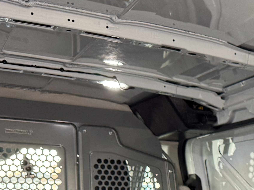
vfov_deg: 16.8
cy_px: 282
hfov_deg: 21.7
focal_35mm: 80
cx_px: 344
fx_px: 587
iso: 125
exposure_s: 1/121
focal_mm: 6.76
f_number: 1.78
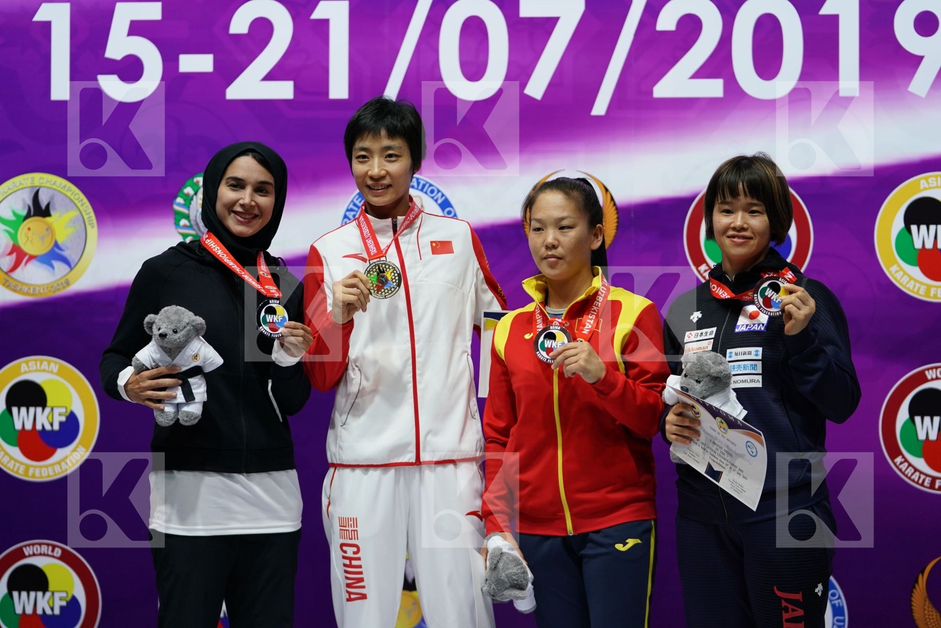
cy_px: 314
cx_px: 470
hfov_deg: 18.3
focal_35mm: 112
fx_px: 2927
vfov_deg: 12.2
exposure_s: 1/250
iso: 500
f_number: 2.8
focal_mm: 112
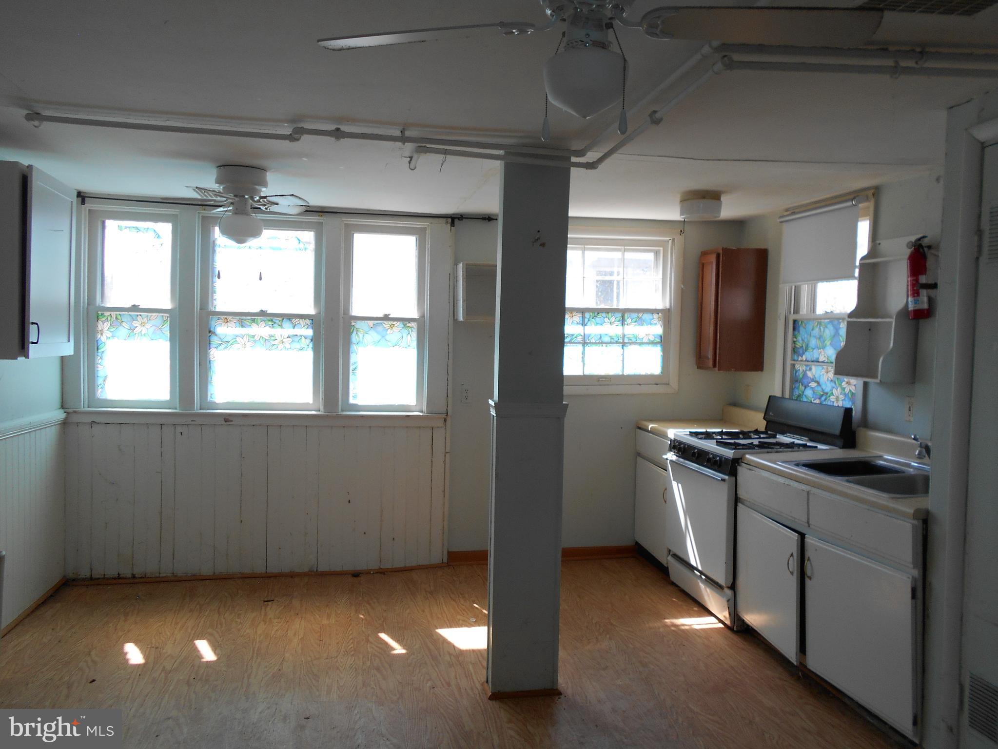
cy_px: 374
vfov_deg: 53.1
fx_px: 750
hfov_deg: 67.3
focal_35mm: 26
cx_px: 499
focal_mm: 4.6
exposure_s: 1/80
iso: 80
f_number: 3.2
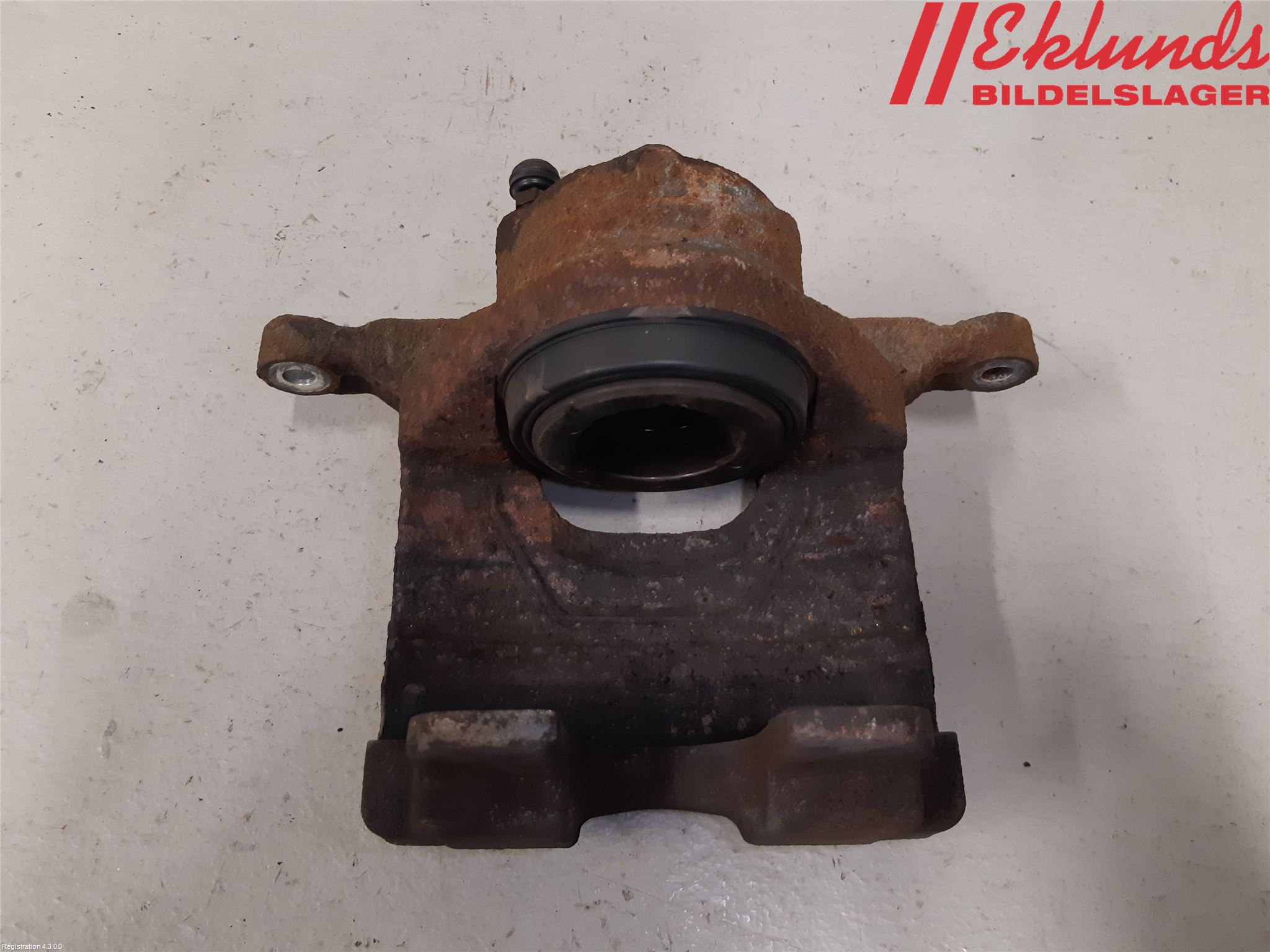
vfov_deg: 53.1
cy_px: 476
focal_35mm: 26
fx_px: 954
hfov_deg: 67.3
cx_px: 635
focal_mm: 3.93
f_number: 1.7
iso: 200
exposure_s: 1/50
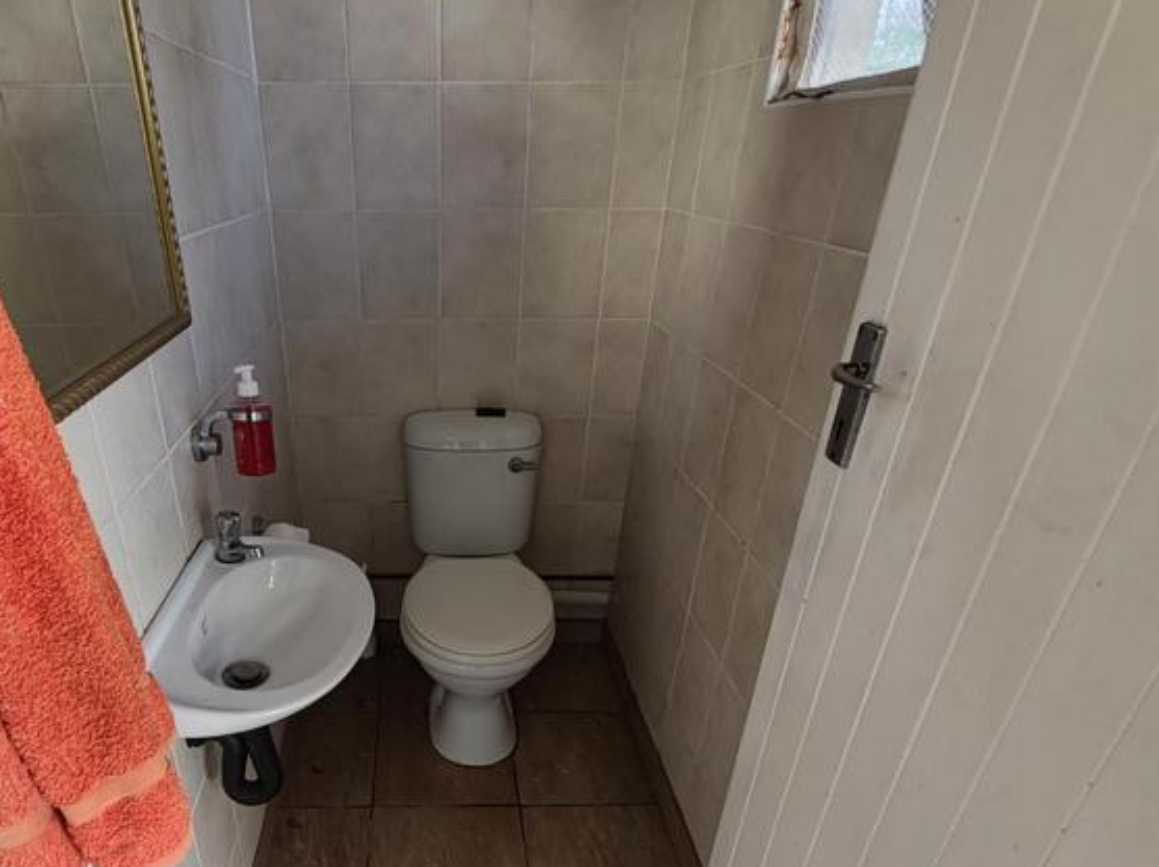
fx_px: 770
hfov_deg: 72.8
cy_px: 601
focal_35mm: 23
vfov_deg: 57.1
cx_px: 441
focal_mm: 1.96
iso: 64
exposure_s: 1/50
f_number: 2.2
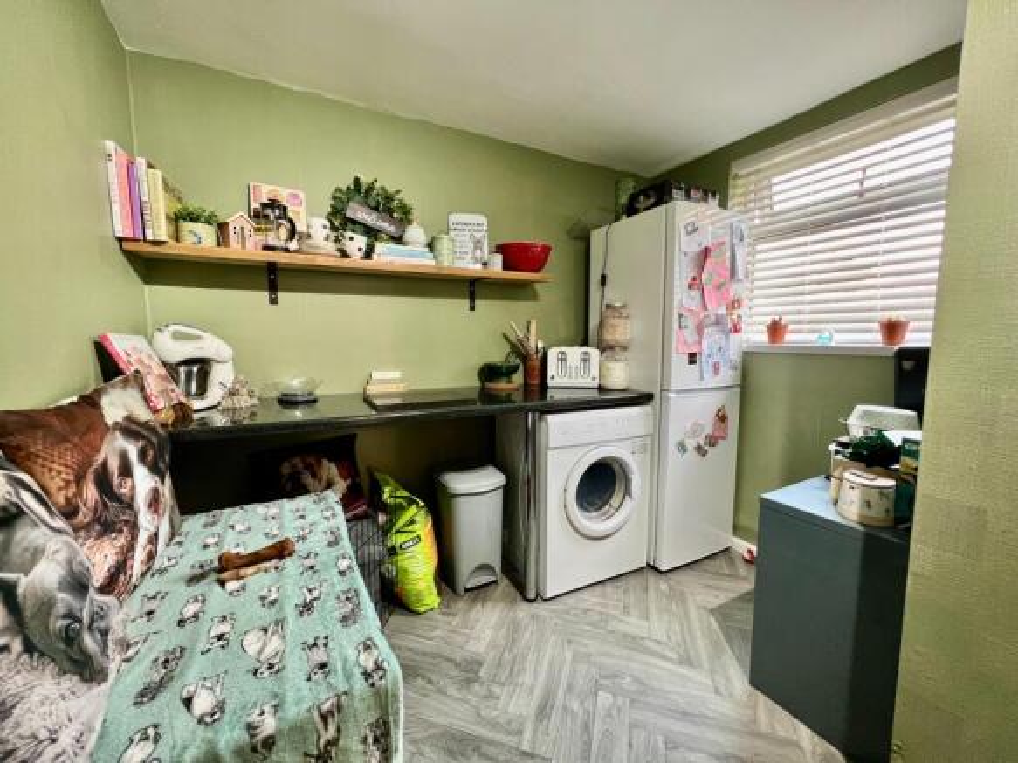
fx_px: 382
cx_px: 509
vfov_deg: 89.9
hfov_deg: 106.2
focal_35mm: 13
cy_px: 382
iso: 200
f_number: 1.8
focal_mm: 1.57
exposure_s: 1/50
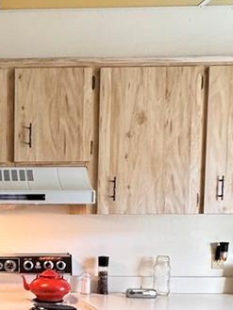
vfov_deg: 36.0
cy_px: 254
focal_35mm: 51
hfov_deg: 25.0
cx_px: -66
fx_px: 457
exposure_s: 1/60
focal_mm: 2.22
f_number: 2.2
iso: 320
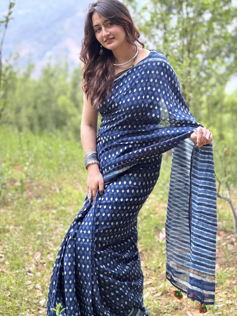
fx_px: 703
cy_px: 158
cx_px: 118
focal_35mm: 77
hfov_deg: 19.1
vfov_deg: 25.3
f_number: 2.8
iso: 320
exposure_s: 1/60
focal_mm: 9
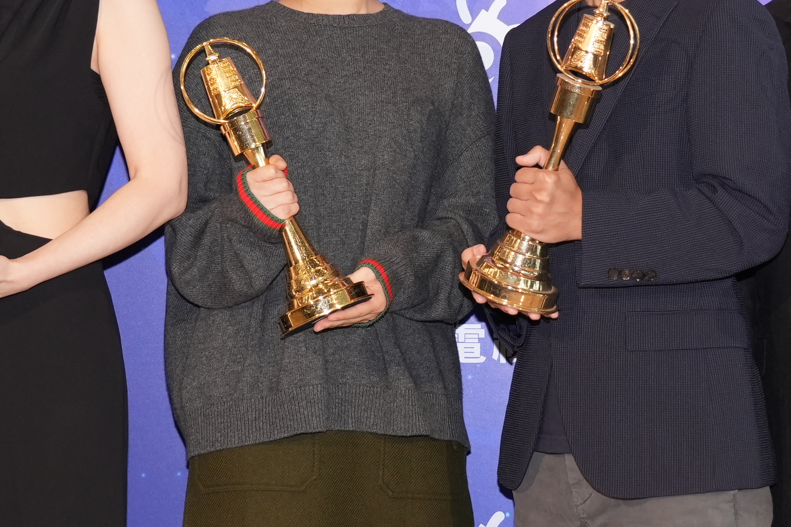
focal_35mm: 120
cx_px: 403
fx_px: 2636
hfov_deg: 17.1
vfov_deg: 11.4
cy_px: 198
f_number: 4
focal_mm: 40
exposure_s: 1/200
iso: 1000
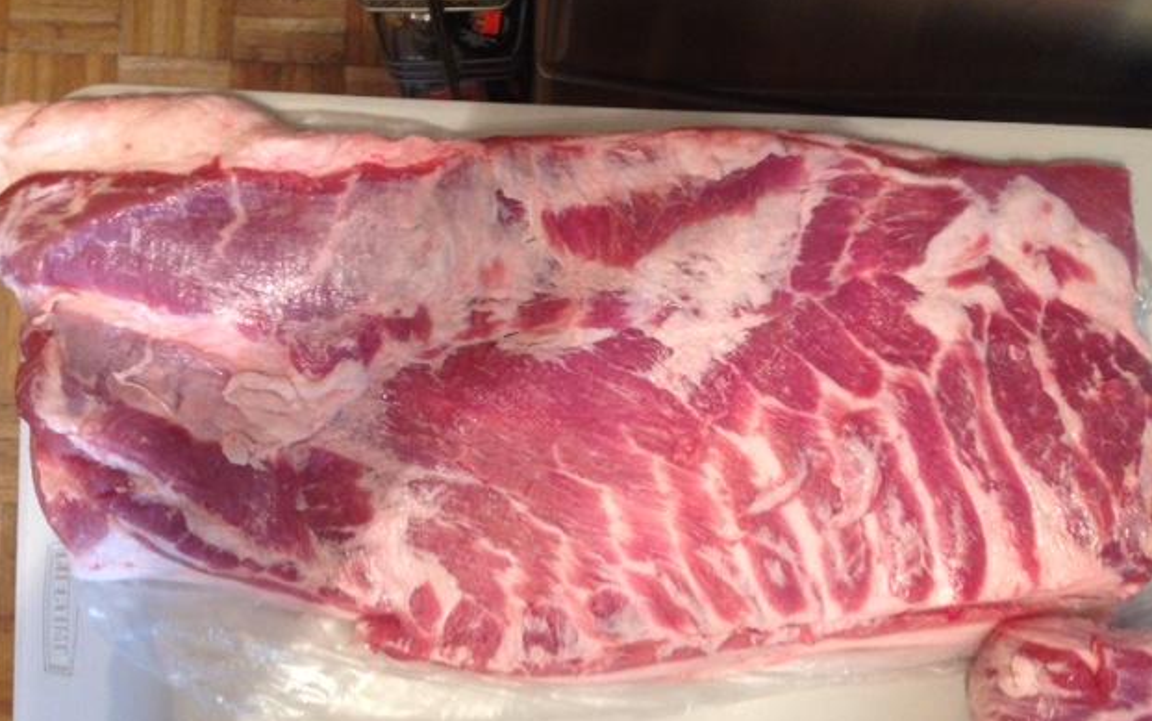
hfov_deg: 54.0
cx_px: 563
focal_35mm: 36
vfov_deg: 35.3
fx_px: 1130
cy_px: 404
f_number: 2.4
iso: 250
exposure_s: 1/20
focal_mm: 4.12
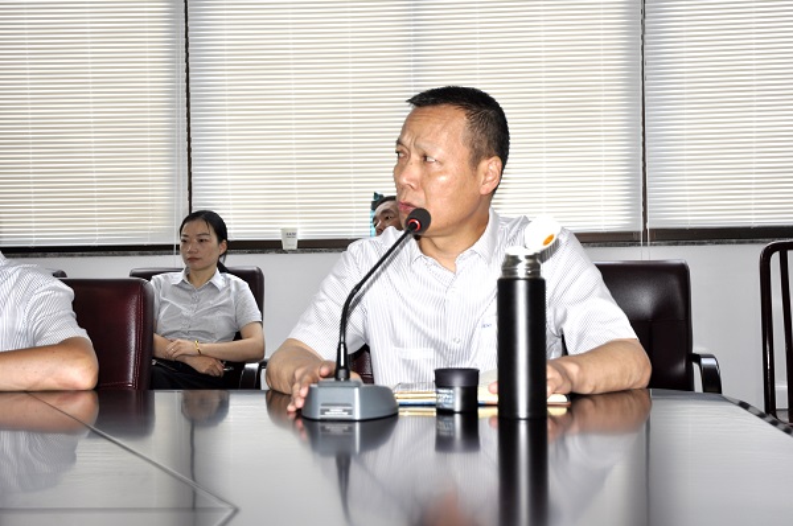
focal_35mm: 57
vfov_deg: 23.7
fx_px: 1254
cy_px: 263
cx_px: 396
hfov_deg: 35.1
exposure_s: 1/60
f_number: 4.2
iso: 200
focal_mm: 38
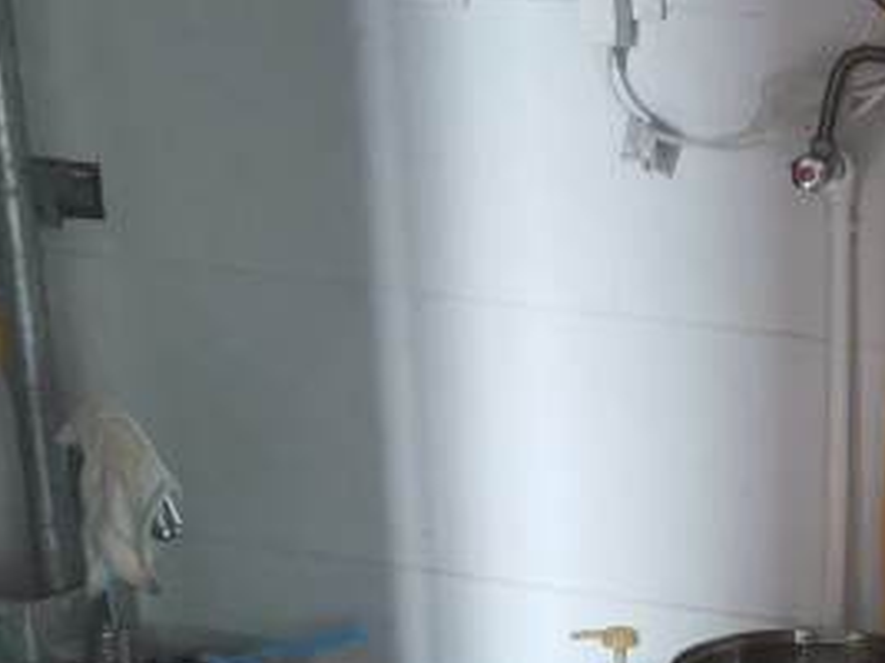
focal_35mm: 81
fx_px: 2070
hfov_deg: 21.3
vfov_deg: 17.3
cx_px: 1216
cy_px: 802
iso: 320
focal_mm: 4.75
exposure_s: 1/50
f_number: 1.8
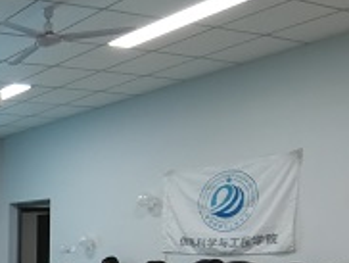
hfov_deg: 25.5
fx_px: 565
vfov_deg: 24.1
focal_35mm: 56
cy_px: 303
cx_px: -178
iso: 250
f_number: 2.2
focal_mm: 2.23
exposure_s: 1/33.3
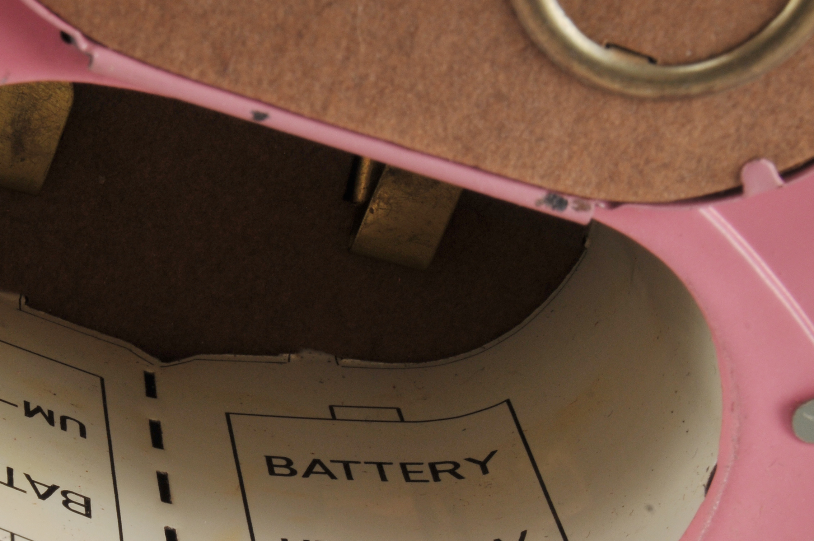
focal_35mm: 156
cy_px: 429
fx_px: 3522
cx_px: 127
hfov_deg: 13.1
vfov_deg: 8.8
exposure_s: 1/250
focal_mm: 55
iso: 160
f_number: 22
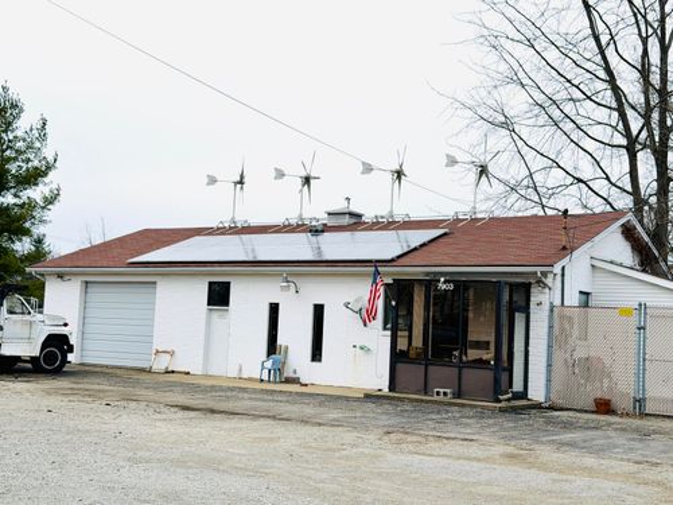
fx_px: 933
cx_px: 336
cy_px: 252
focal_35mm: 48
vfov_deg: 30.3
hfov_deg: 39.7
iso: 64
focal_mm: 6.76
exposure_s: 1/2667
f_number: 1.78
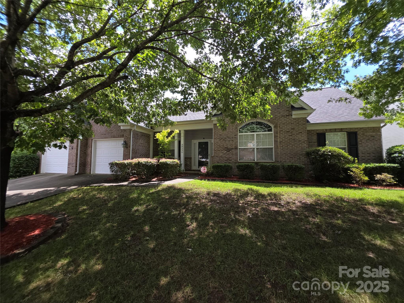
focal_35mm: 13
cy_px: 152
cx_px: 202
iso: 20
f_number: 1.9
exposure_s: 1/296
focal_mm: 2.2
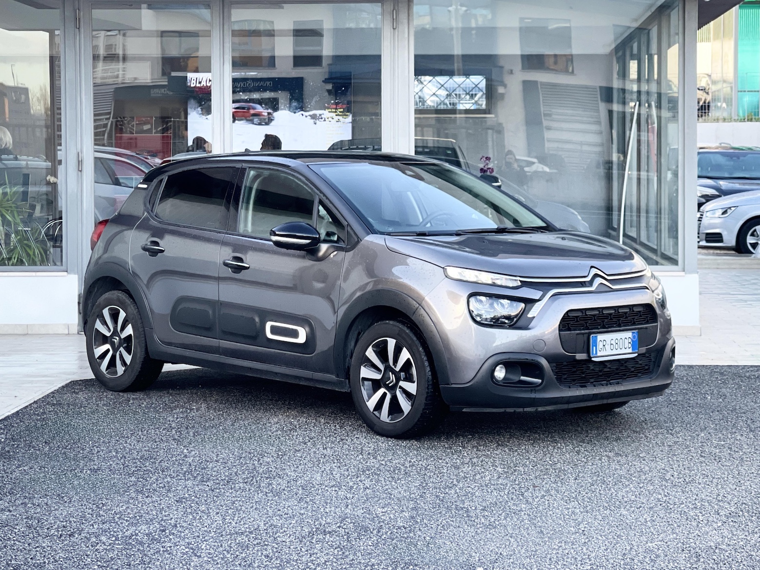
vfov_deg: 22.9
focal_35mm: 64
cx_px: 380
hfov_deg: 30.3
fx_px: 1405
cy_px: 285
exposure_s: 1/121
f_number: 2.2
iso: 80
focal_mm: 7.5
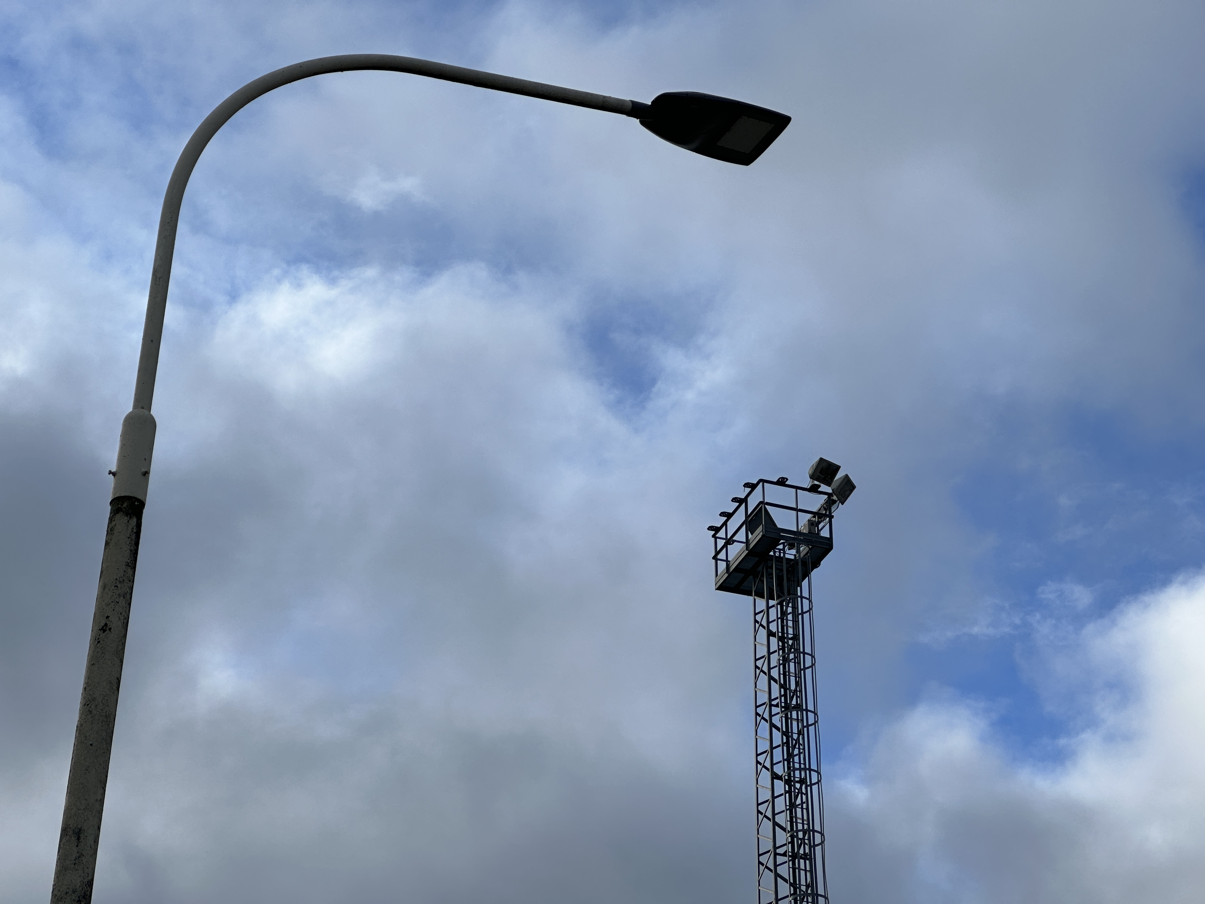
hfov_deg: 25.3
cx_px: 602
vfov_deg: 19.1
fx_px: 2680
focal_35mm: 77
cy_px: 452
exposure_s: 1/1155
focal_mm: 9
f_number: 2.8
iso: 32
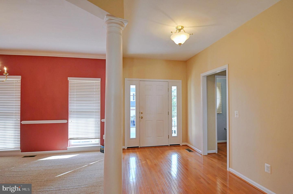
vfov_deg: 67.2
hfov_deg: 90.1
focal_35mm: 18
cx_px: 146
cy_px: 97
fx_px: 146
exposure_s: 1/40
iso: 800
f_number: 8
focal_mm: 12
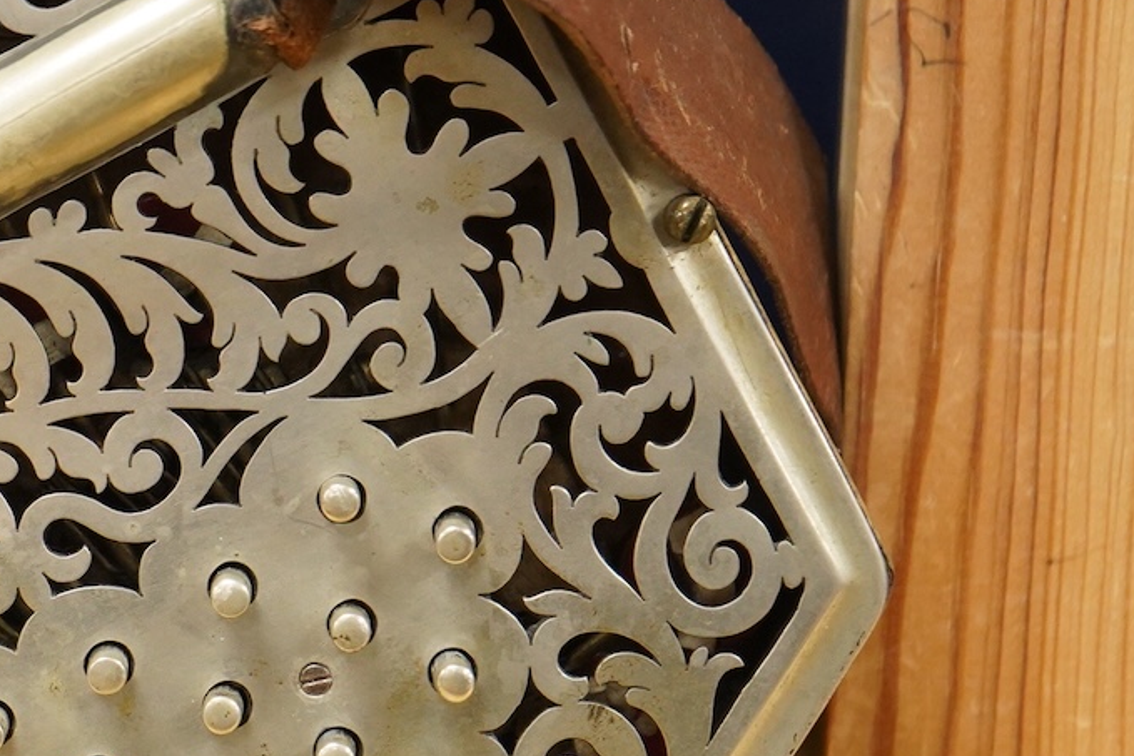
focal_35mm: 177
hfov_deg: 11.5
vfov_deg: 7.8
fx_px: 5576
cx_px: 23
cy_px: 582
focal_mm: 70
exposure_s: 1/125
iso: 4000
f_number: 6.3
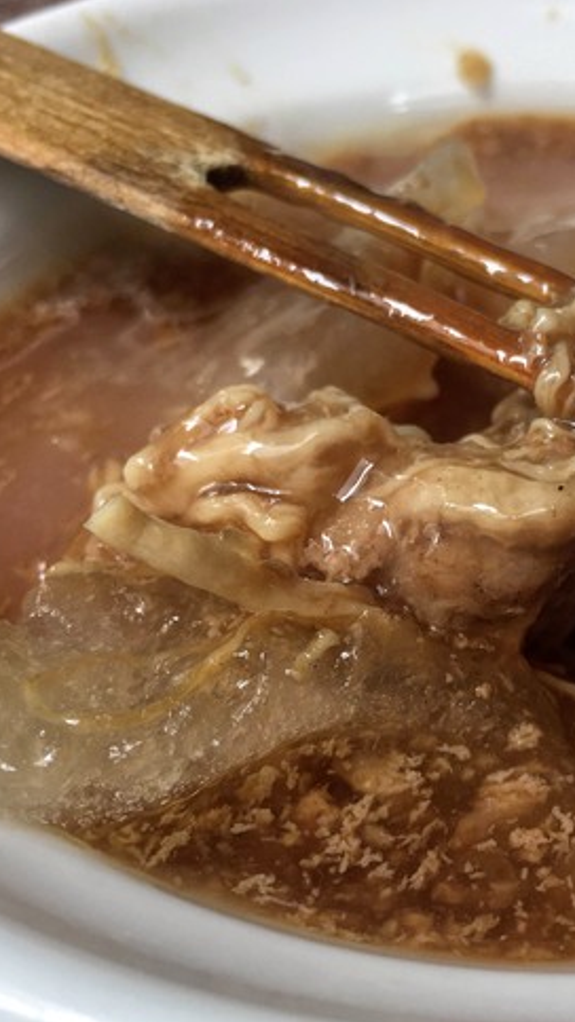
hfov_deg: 24.8
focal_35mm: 47
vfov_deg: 43.7
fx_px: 1275
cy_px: 532
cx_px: 501
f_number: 2.2
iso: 40
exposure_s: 1/120
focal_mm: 4.15
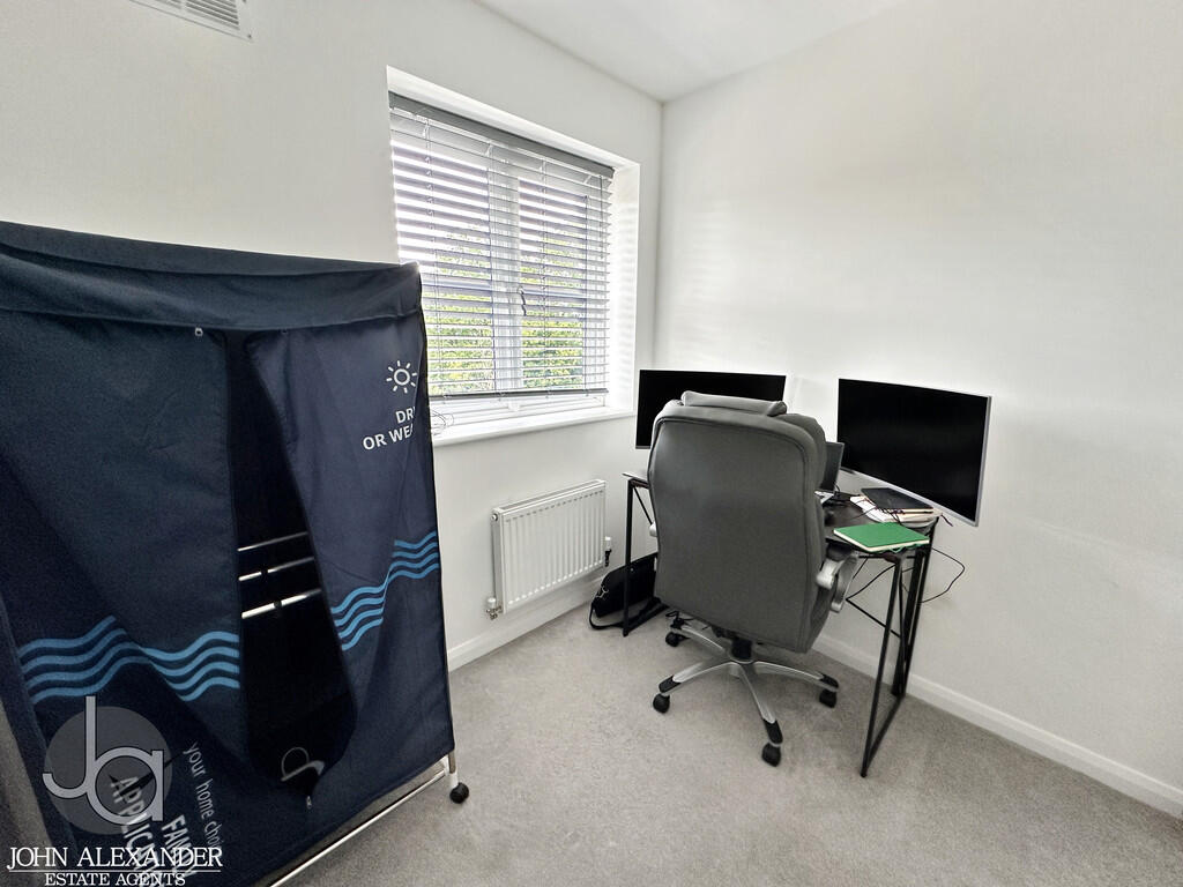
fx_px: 478
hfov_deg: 102.1
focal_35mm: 14
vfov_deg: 85.7
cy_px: 444
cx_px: 592
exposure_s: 1/99
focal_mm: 2.22
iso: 200
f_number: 2.2
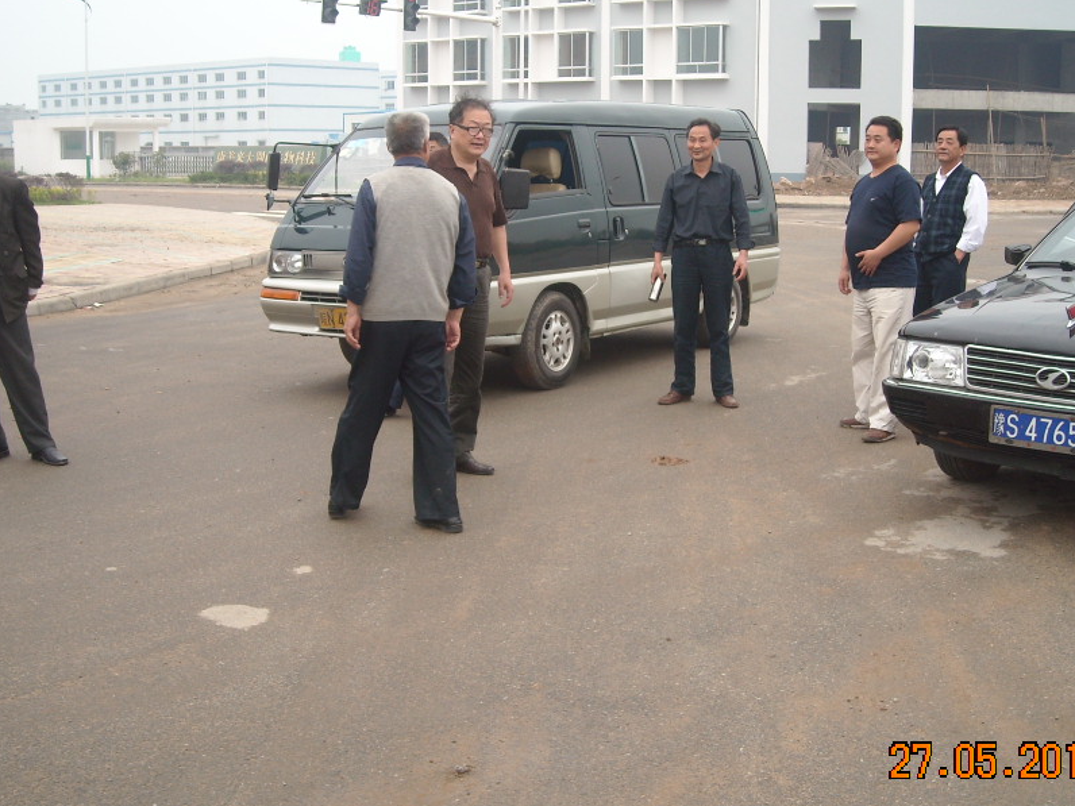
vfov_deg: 32.1
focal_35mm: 45
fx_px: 1397
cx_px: 602
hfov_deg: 42.0
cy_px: 351
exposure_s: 1/176
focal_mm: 5.7
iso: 64
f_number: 2.8
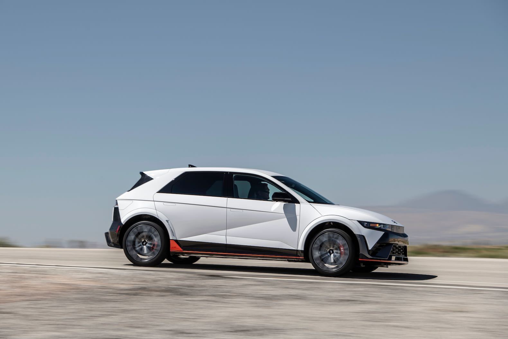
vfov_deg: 12.2
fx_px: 1581
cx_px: 254
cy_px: 170
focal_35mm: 112
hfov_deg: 18.3
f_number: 7.1
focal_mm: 112
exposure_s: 1/100
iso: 31
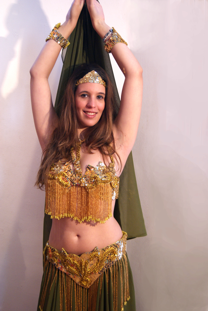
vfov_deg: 46.3
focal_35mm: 42
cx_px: 104
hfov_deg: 32.0
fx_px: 363
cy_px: 156
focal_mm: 28
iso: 400
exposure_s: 1/25
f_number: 4.5
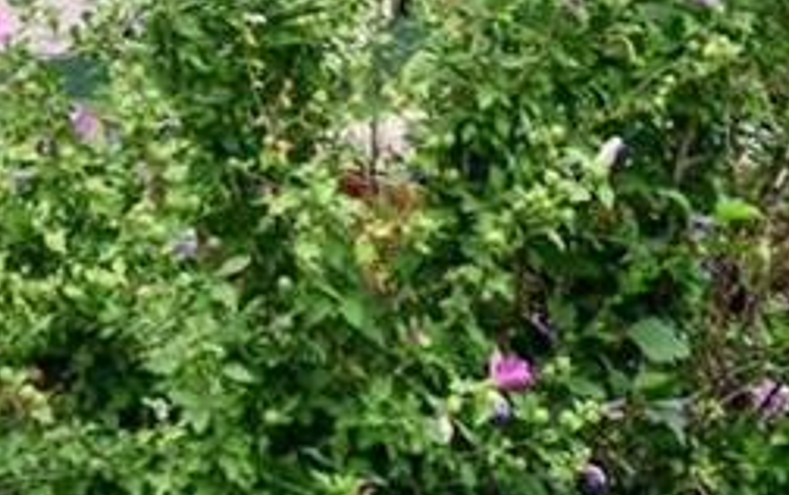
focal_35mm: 194
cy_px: -85
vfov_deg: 6.7
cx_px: -404
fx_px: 4175
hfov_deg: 10.4
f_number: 8
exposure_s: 1/1000
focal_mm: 20
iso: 200
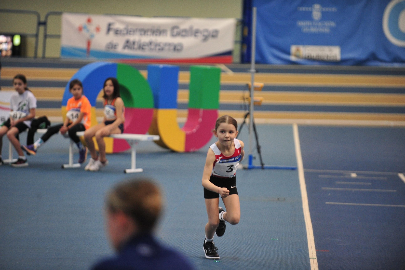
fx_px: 1980
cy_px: 135
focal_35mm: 176
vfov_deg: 7.8
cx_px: 204
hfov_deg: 11.7
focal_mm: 175
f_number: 2.8
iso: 3200
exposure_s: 1/500
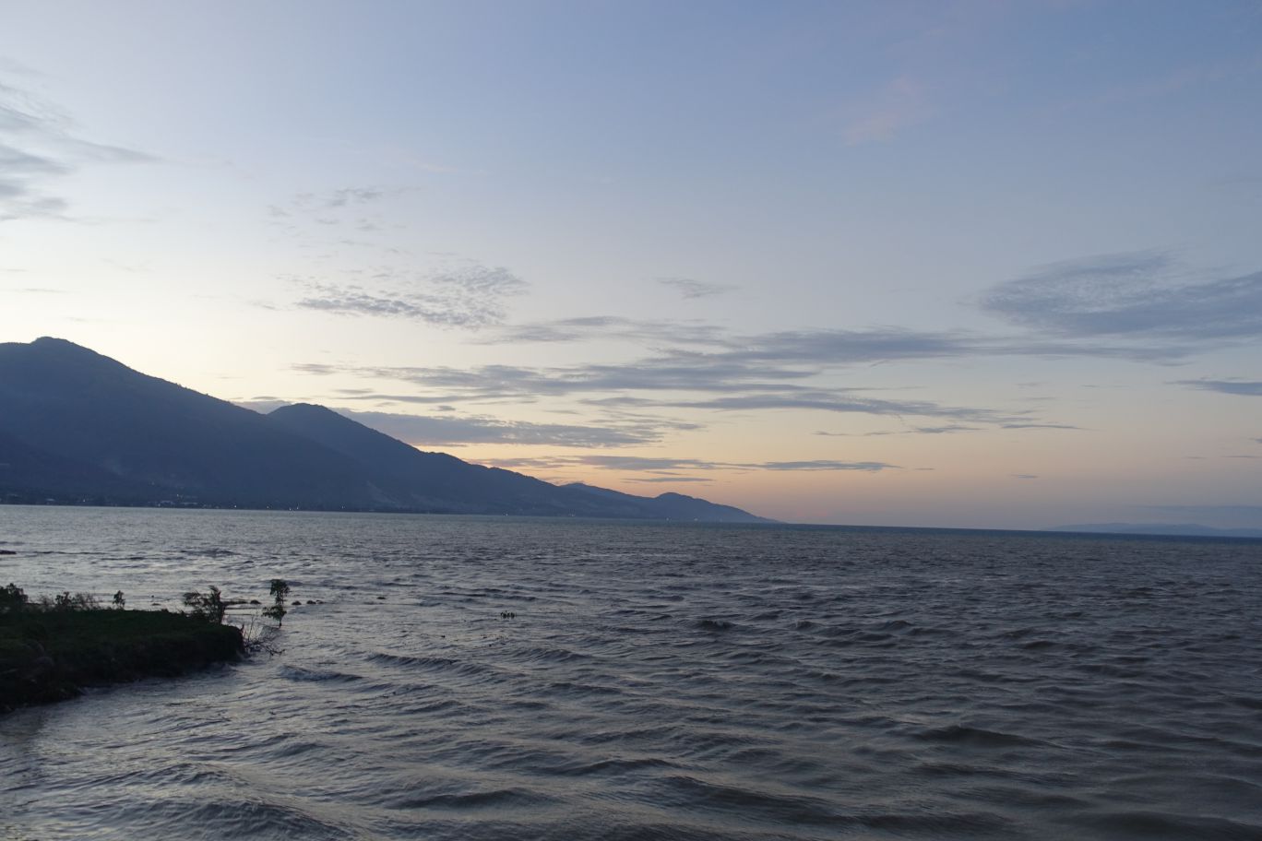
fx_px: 1087
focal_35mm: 31
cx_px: 631
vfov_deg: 42.3
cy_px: 420
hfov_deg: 60.3
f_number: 2.5
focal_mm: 11.33
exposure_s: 1/40
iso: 160
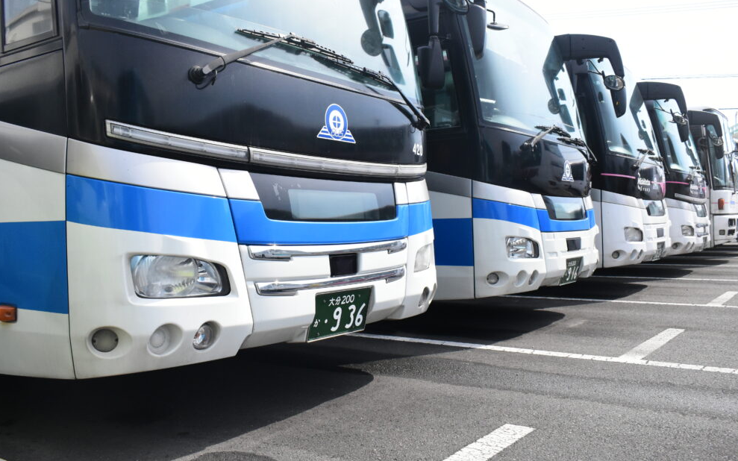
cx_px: 369
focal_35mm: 34
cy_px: 215
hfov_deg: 56.7
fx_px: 684
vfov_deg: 37.3
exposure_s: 1/4000
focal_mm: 22
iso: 2000
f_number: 6.3
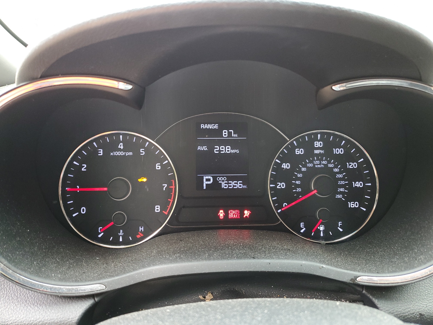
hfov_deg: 67.3
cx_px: 216
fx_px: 325
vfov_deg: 53.1
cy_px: 162
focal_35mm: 26
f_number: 1.5
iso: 106
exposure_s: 1/60.2
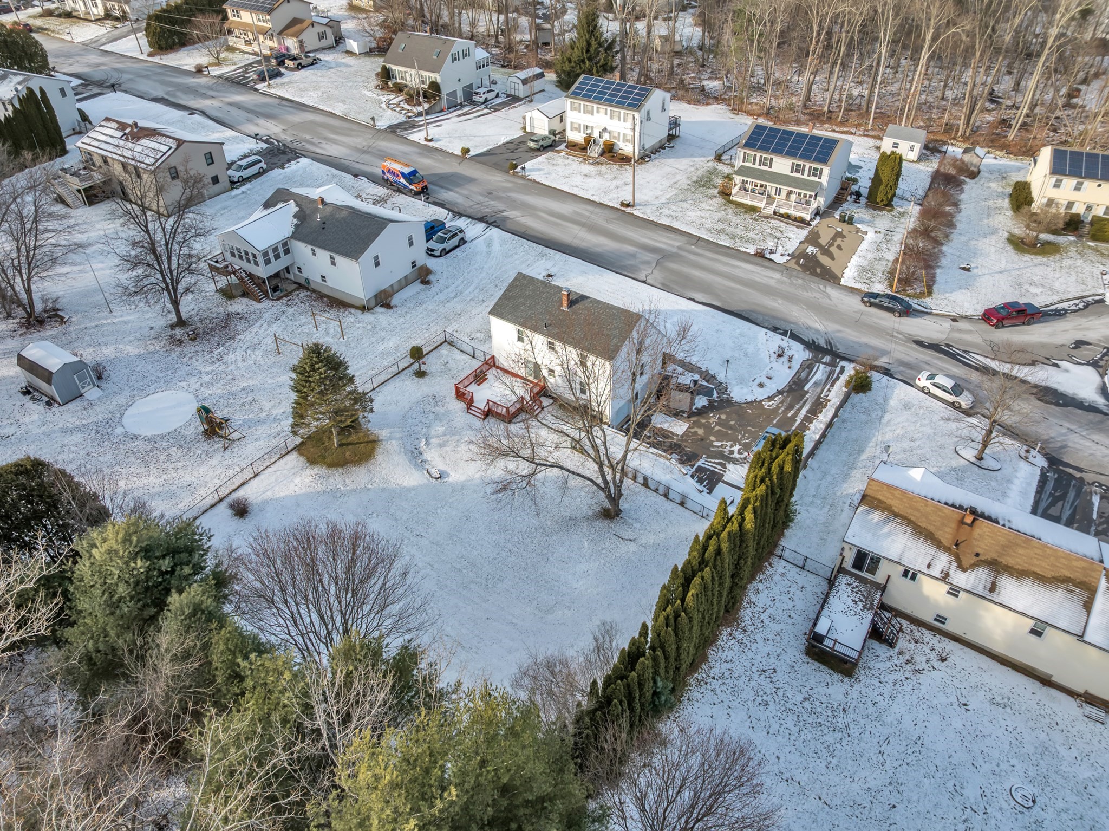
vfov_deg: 56.8
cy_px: 416
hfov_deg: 71.6
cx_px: 554
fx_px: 769
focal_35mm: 24
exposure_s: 1/30
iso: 100
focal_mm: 12.29
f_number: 2.8
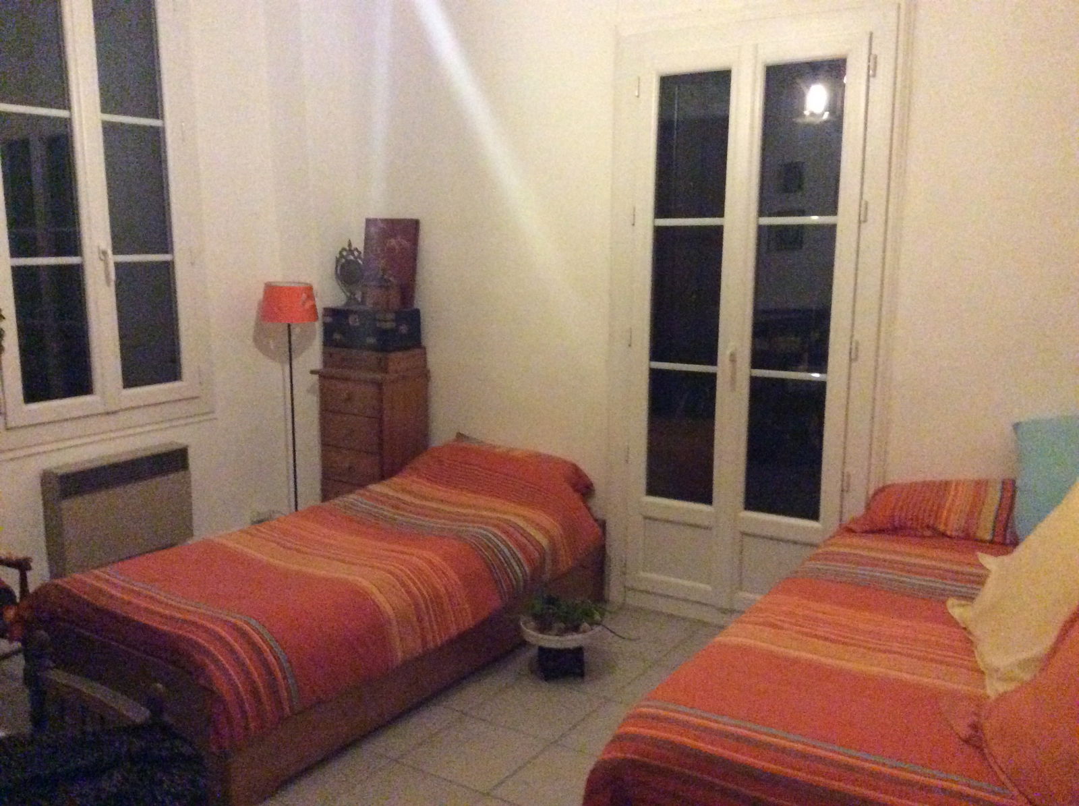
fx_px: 996
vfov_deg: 44.1
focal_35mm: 32
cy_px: 403
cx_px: 540
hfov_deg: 56.9
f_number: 2.4
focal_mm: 3.3
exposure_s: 1/17
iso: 800
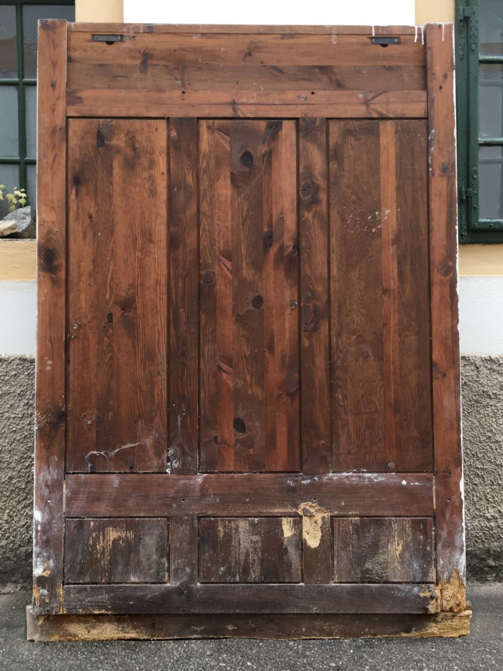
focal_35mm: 29
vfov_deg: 61.7
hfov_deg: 48.2
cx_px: 252
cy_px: 336
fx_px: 562
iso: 40
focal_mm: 4.15
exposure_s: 1/100
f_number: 2.2
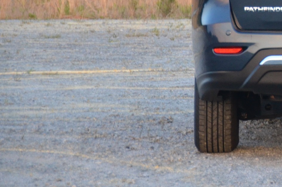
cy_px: -44
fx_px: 2494
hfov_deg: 6.4
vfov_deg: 4.3
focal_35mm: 319
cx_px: 374
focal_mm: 80
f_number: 5
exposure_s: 1/100
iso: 1600
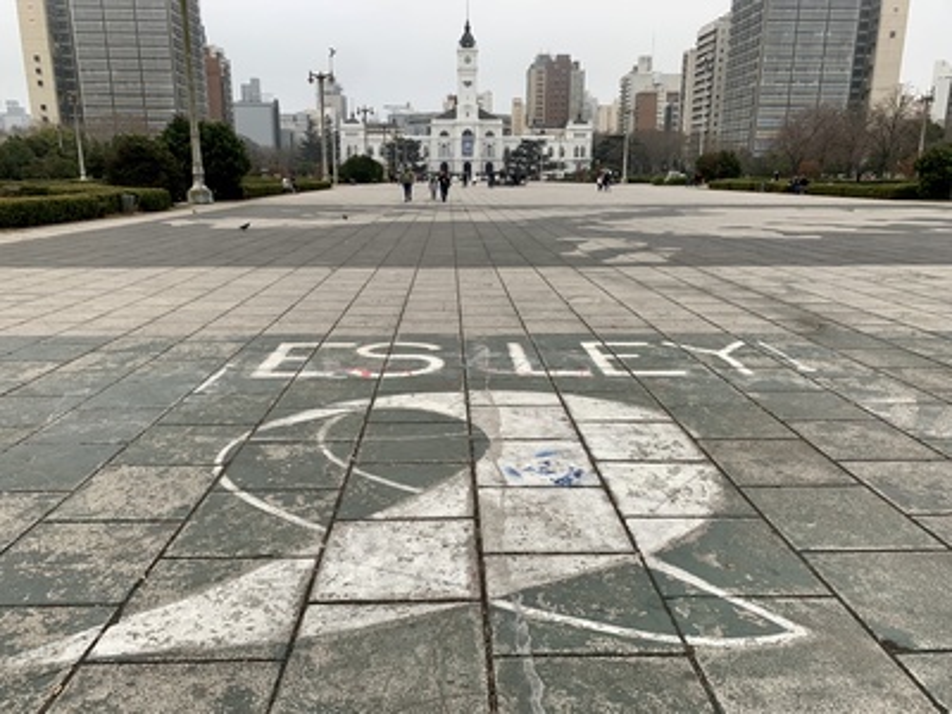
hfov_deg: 67.3
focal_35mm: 26
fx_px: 715
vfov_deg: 53.1
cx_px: 476
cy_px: 357
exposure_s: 1/325
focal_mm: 4.25
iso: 25
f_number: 1.8
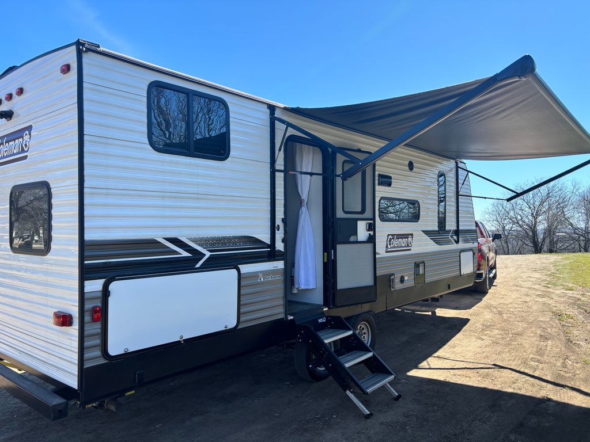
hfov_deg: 67.3
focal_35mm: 26
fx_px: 443
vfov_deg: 53.1
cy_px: 221
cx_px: 295
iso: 50
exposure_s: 1/1477
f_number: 1.6
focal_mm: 5.96
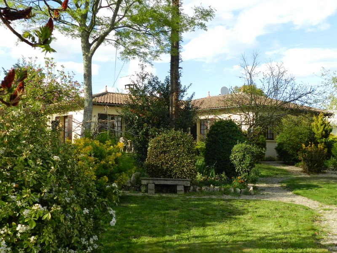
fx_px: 370
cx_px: 168
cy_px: 126
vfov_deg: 37.7
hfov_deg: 49.0
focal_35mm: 38
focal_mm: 6.7
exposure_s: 1/500
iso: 160
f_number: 4
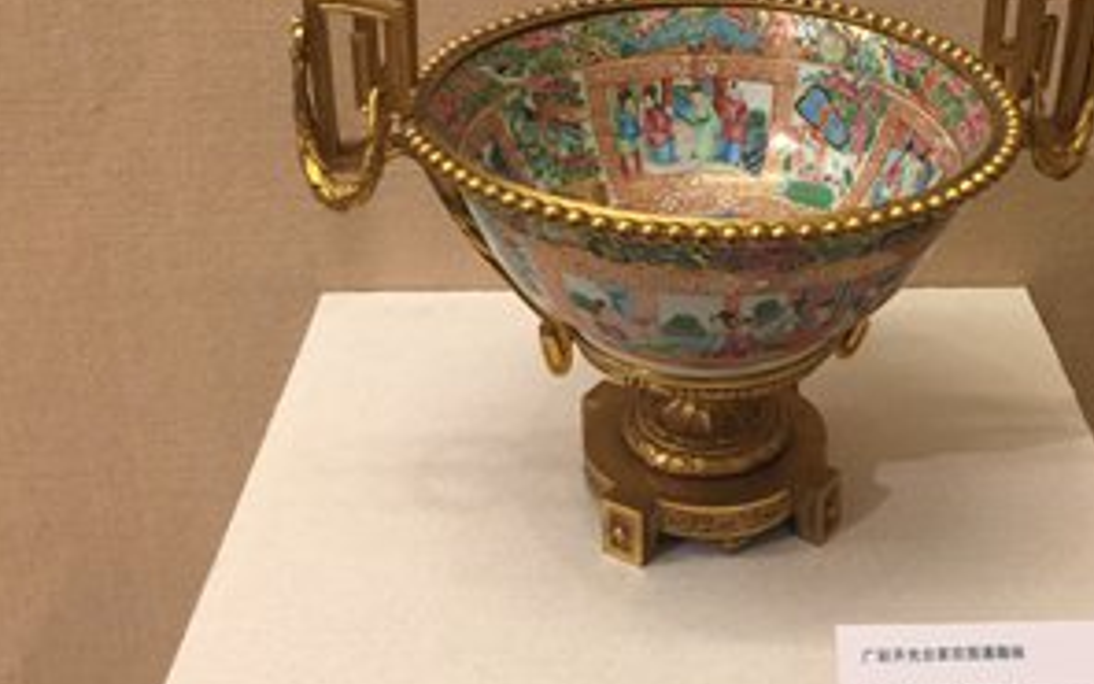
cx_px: 717
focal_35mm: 52
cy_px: 135
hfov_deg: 38.5
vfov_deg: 24.5
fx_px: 1550
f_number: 2.2
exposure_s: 1/17
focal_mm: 4.15
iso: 80
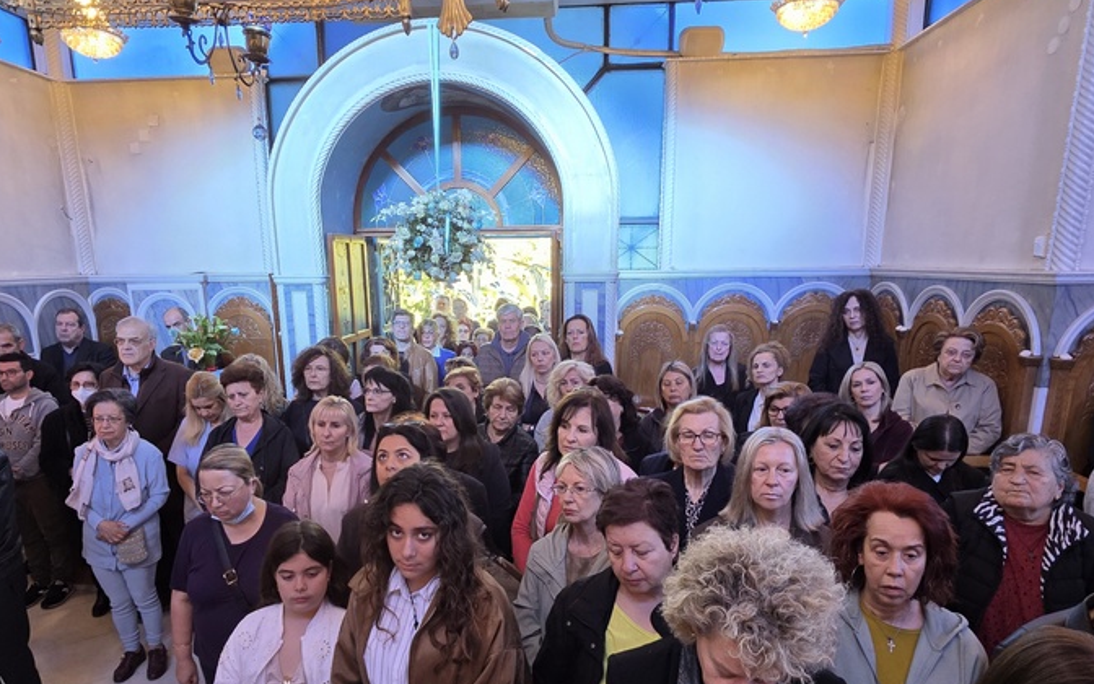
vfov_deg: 56.7
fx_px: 626
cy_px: 420
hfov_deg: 82.2
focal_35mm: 21
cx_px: 510
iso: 200
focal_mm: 2.2
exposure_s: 1/100
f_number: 1.9
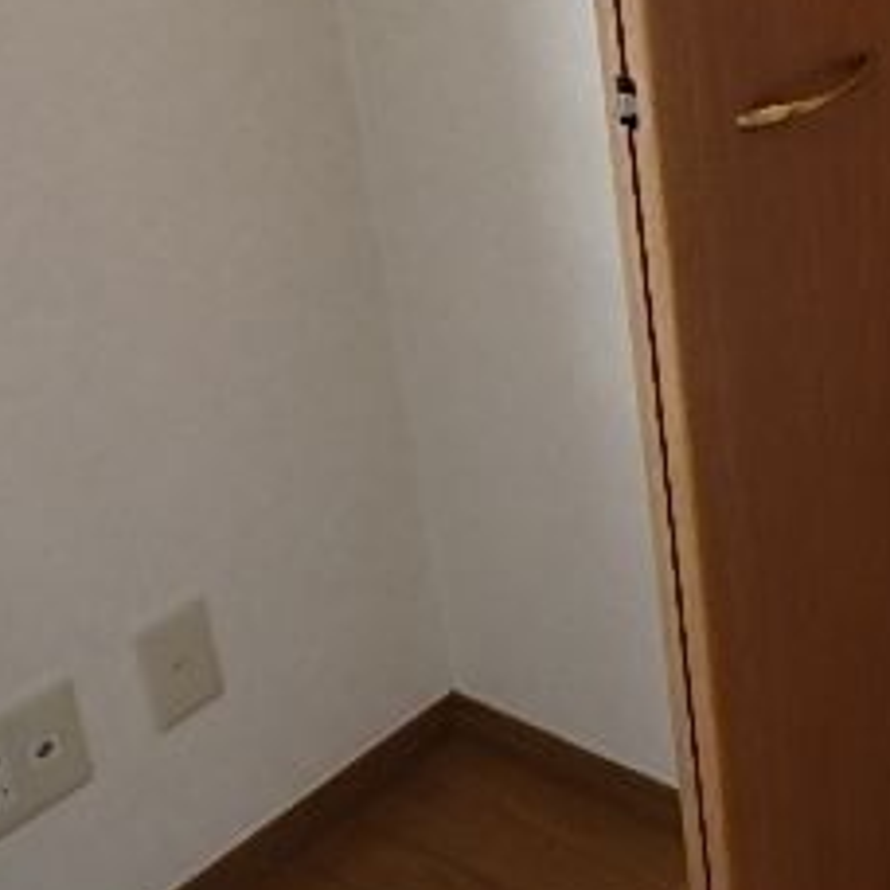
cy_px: 70
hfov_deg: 23.6
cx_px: 1230
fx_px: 1803
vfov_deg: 26.7
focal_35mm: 62
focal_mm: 4.5
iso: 125
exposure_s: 1/30
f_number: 3
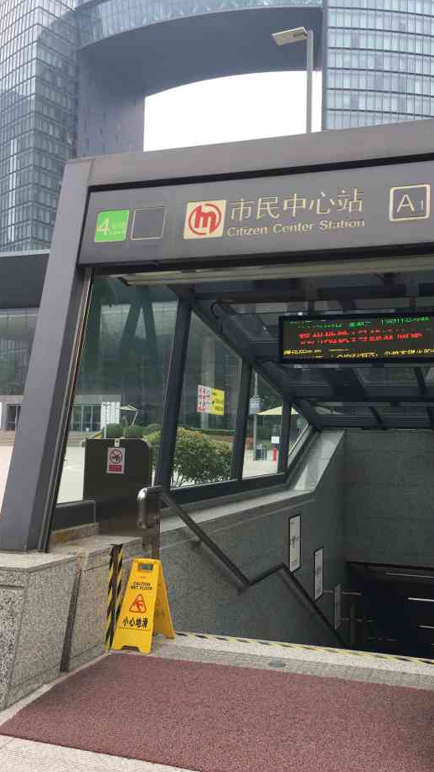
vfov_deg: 61.0
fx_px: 655
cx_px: 282
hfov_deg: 36.4
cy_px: 390
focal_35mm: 32
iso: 25
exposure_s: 1/463
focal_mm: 4.15
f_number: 2.2
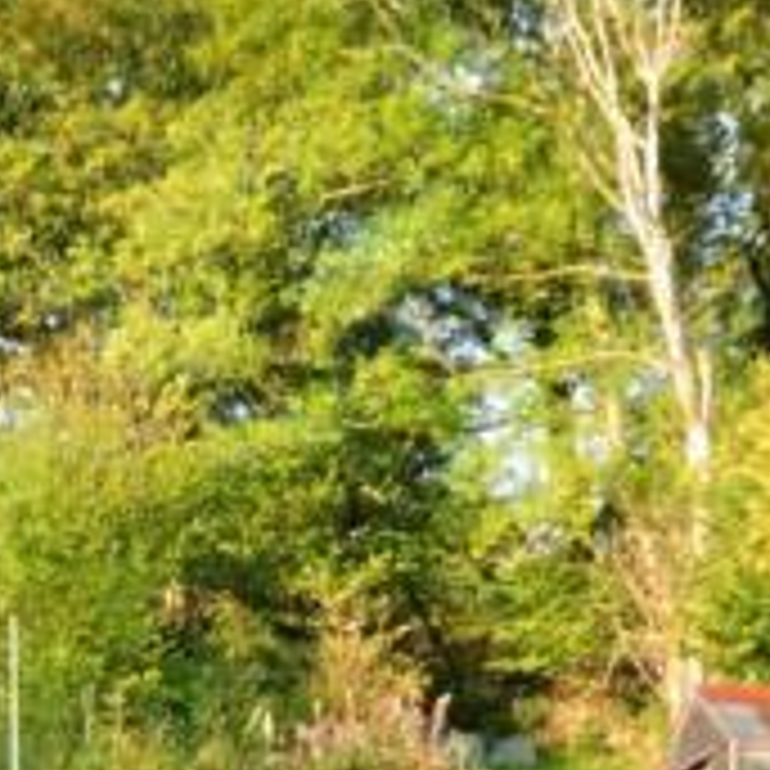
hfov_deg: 26.4
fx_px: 1601
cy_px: 817
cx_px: 124
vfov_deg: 25.3
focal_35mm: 64
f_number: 5.6
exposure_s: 1/125
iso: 220
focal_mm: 13
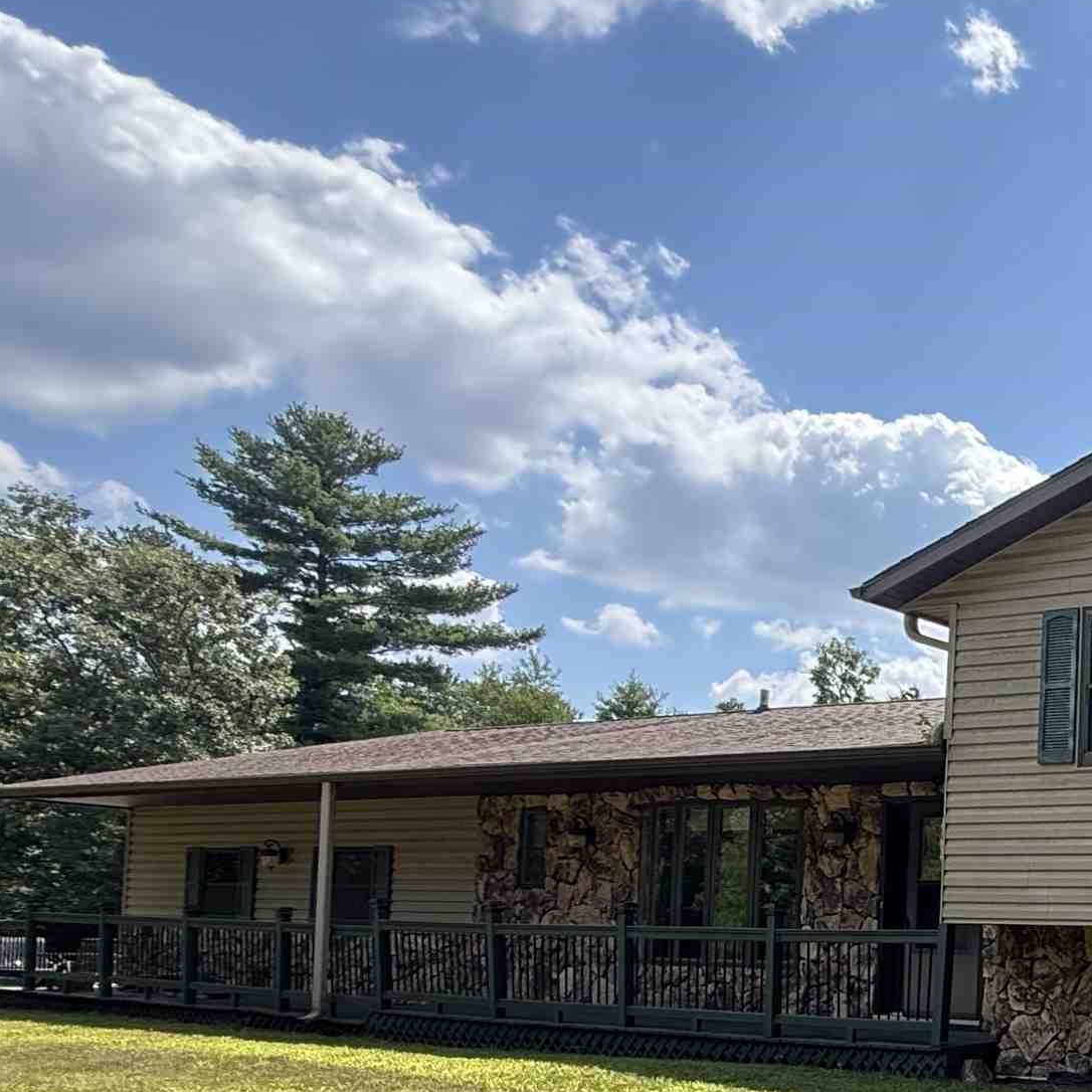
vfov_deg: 44.1
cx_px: 1543
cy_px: 924
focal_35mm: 35
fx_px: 1249
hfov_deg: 31.1
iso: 64
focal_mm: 2.22
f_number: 2.2
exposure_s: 1/651
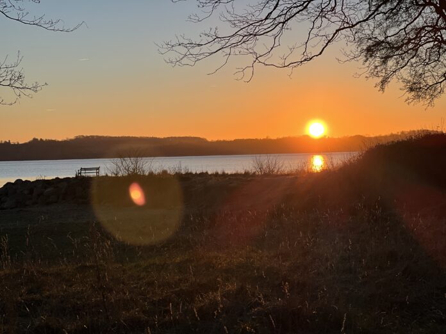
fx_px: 992
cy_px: 167
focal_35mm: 77
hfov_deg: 25.3
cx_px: 223
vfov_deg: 19.1
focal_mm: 9
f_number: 2.8
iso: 32
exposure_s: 1/664
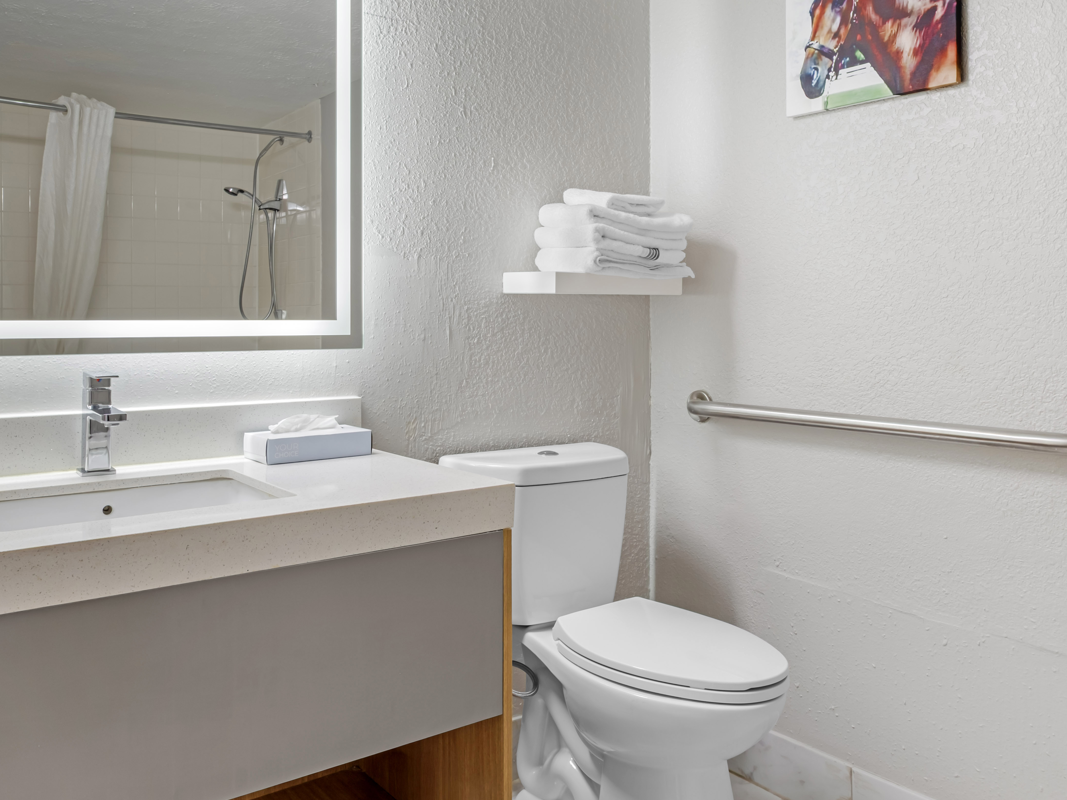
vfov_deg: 48.0
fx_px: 894
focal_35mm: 29
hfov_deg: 61.6
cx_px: 495
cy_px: 325
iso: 125
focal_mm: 11.5
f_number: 8
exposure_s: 1/13
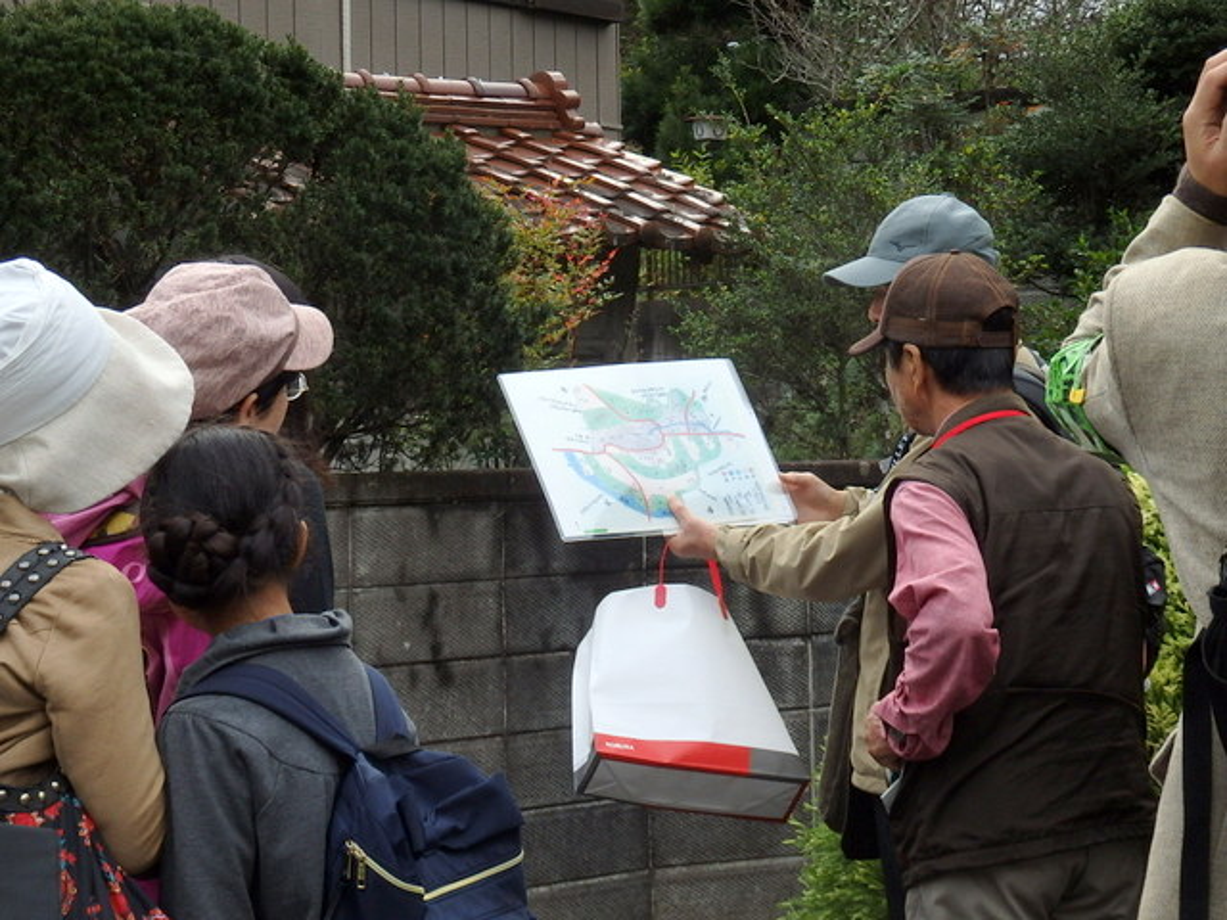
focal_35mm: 80
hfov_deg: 24.4
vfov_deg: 18.4
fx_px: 2836
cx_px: 614
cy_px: 460
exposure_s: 1/320
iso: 200
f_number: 4.6
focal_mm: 14.4
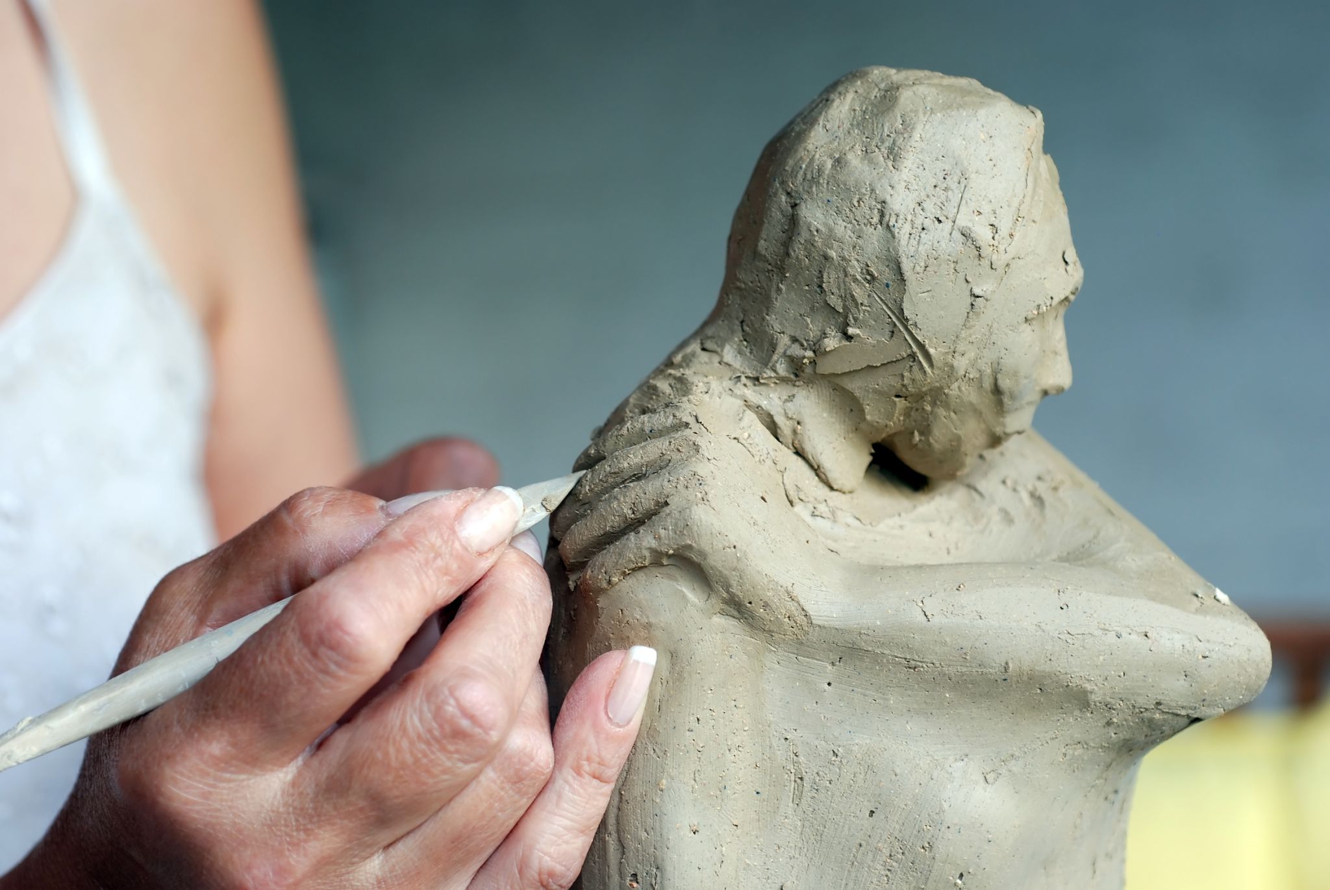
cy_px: 445
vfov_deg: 15.2
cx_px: 665
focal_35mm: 90
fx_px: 3329
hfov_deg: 22.6
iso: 125
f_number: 5
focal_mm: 60
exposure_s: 1/15
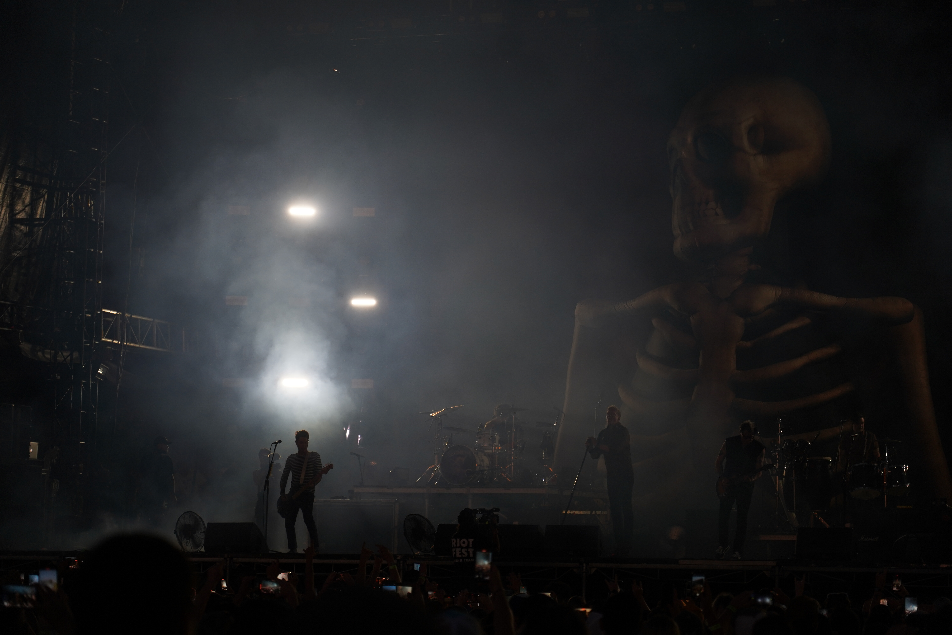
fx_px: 2776
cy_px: 318
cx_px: 476
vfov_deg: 13.0
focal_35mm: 105
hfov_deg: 19.5
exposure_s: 1/125
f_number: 4
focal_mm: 105
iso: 500
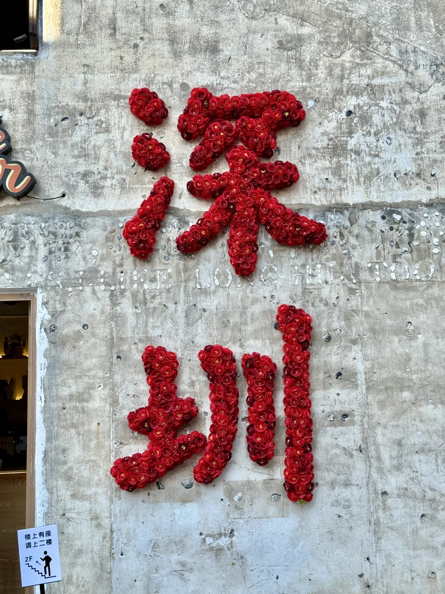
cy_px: 297
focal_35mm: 48
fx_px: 823
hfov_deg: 30.3
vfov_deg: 39.7
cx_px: 222
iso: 64
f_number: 1.78
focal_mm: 6.76
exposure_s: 1/1013
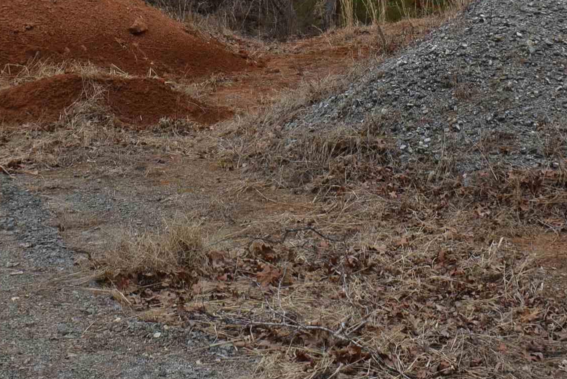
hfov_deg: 27.7
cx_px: 281
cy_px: -61
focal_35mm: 73
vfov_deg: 17.9
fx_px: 1150
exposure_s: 1/320
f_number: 9
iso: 200
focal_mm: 18
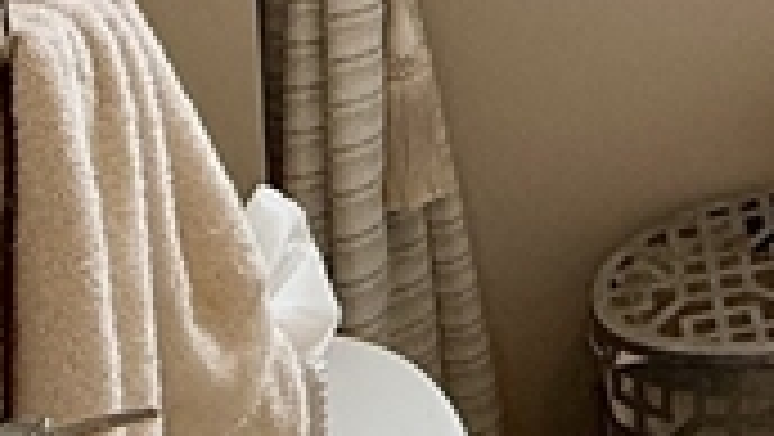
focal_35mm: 91
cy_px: -530
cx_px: 1197
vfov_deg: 11.5
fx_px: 1869
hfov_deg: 19.9
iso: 80
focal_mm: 2.22
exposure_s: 1/120
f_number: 2.2
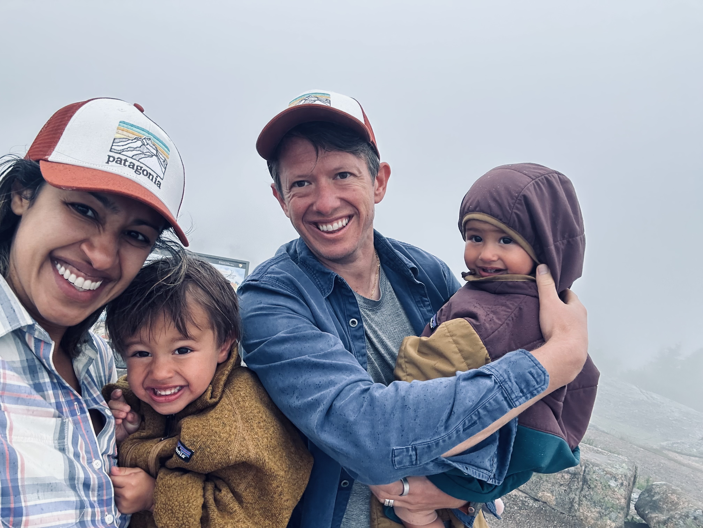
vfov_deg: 58.9
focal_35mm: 23
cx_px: 352
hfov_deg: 73.9
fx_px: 467
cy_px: 264
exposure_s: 1/124
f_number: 1.9
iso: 25
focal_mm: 2.69
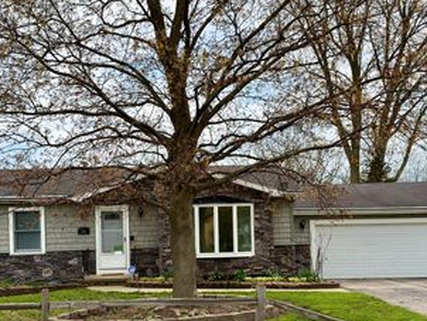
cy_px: 233
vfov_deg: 29.9
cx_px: 177
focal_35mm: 48
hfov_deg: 39.5
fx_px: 593
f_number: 1.78
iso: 80
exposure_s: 1/3610
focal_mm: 6.76
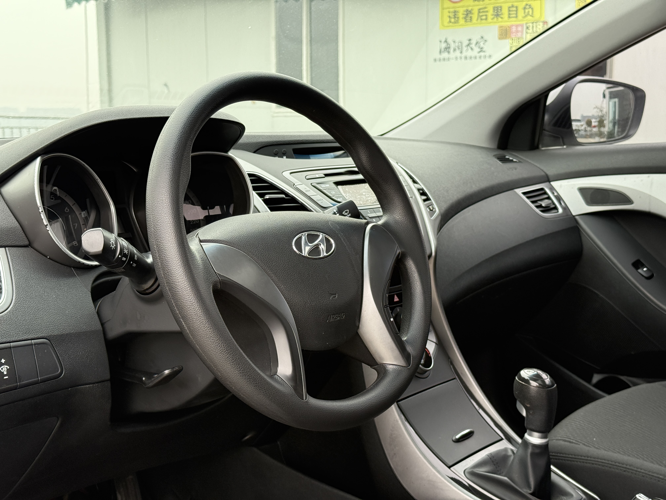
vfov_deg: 30.3
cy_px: 250
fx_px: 924
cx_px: 333
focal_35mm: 48
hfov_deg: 39.7
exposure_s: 1/219
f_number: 1.78
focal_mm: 6.76
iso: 160
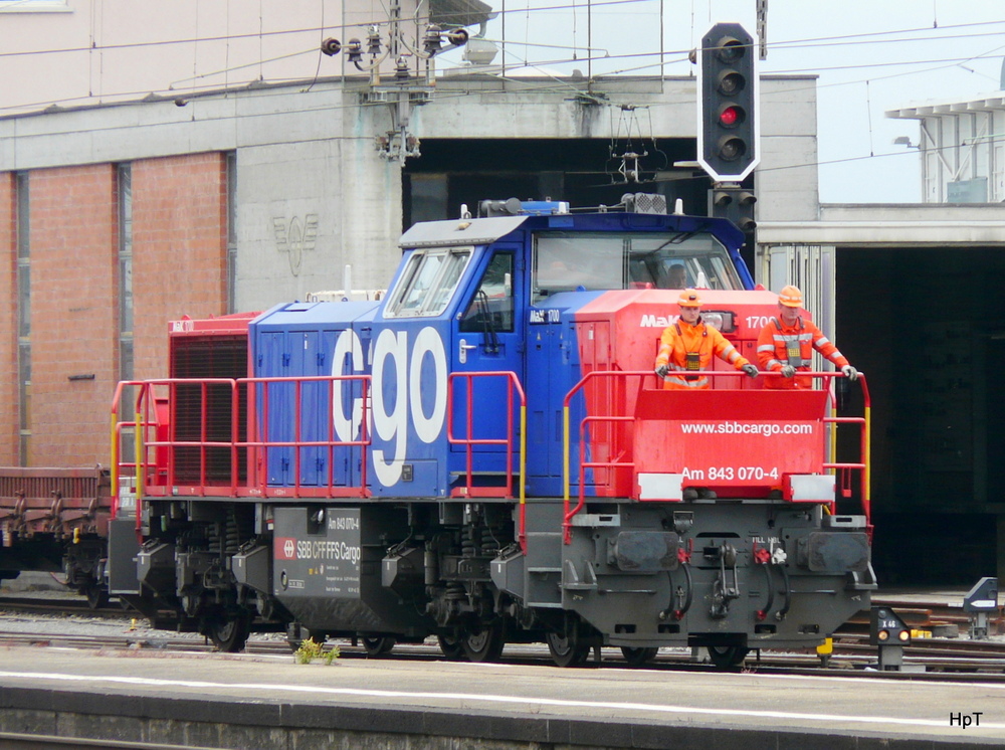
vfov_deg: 4.2
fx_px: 10142
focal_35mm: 350
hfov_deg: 5.7
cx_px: 502
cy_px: 375
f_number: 4
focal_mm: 57.4
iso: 100
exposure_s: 1/250
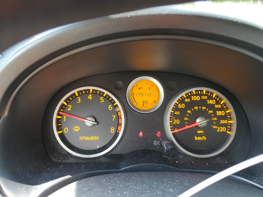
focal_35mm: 26
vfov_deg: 53.1
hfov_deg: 67.3
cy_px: 98
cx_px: 132
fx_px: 198
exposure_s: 1/60.2
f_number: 1.5
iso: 59
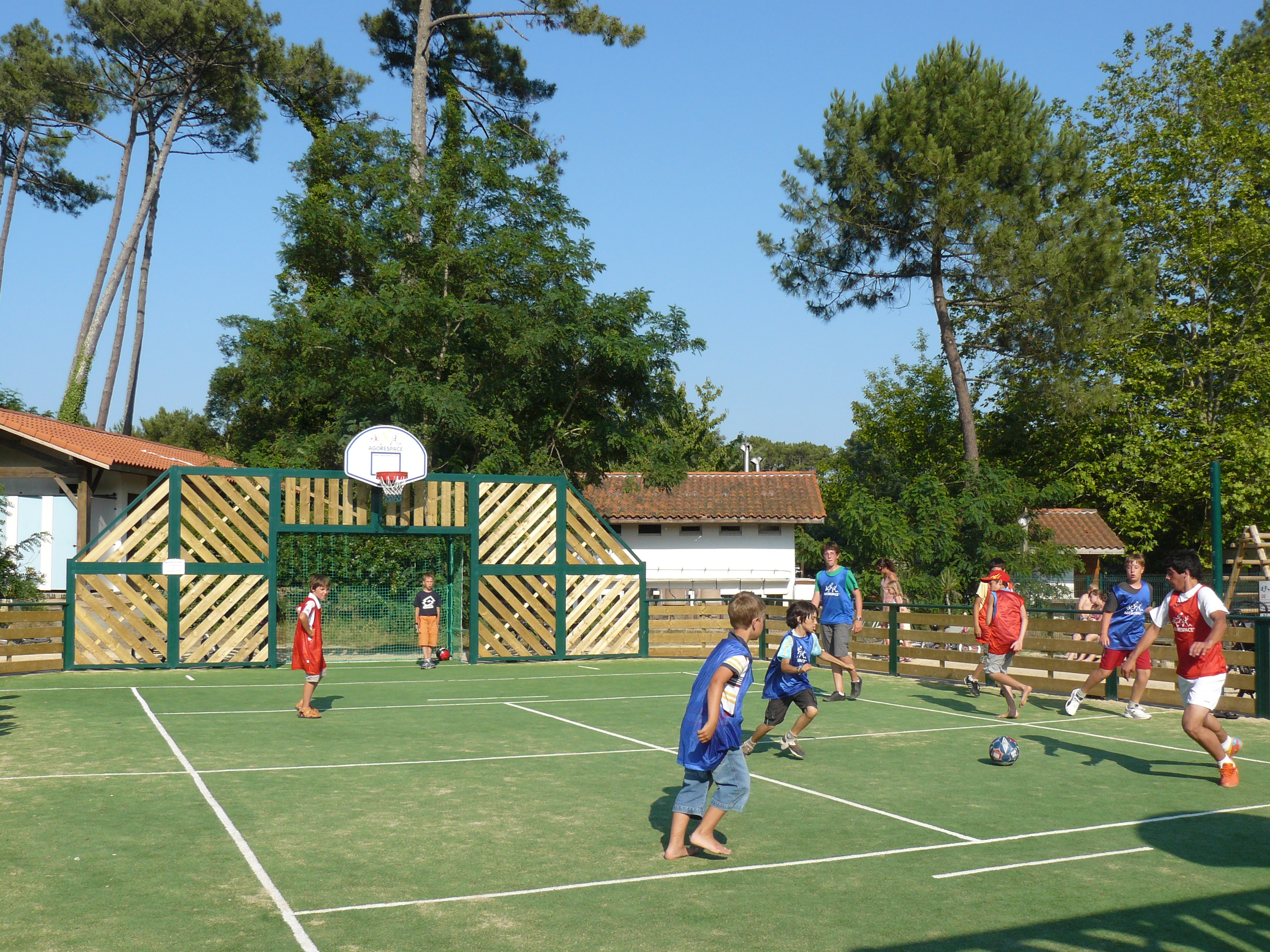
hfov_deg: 51.4
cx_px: 635
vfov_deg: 39.7
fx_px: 1321
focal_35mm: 36
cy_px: 476
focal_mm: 6
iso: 100
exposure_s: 1/400
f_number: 5.6
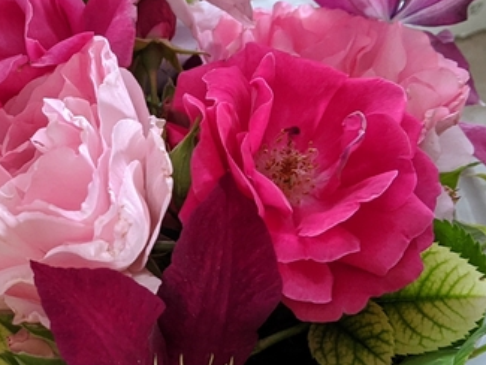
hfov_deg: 22.0
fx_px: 1194
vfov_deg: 17.4
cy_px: 223
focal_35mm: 85
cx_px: -25
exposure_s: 1/23.7
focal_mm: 4.44
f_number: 1.8
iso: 312
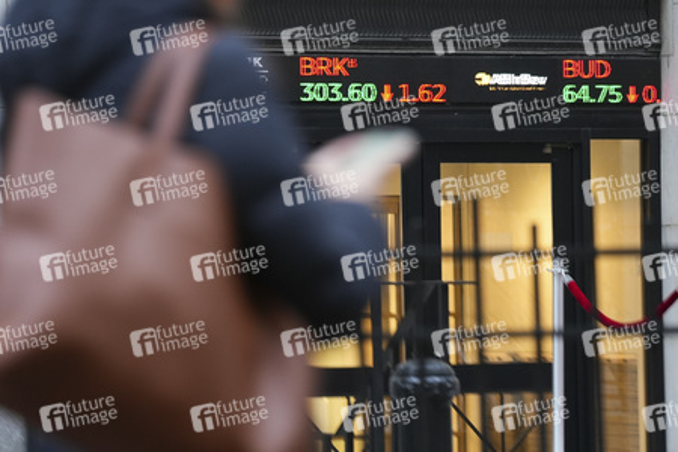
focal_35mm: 226
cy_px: 226
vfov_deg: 6.1
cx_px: 339
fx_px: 4256
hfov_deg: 9.1
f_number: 5.6
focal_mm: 226
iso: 3200
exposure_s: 1/100
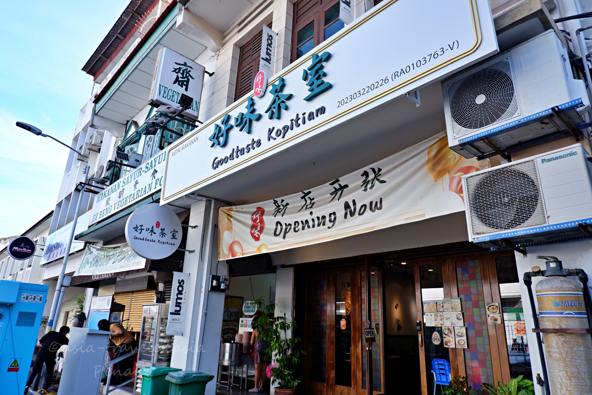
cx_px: 296
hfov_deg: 76.1
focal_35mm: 23
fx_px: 378
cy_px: 198
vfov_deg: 55.1
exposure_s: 1/150
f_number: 6.4
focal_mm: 15
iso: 200
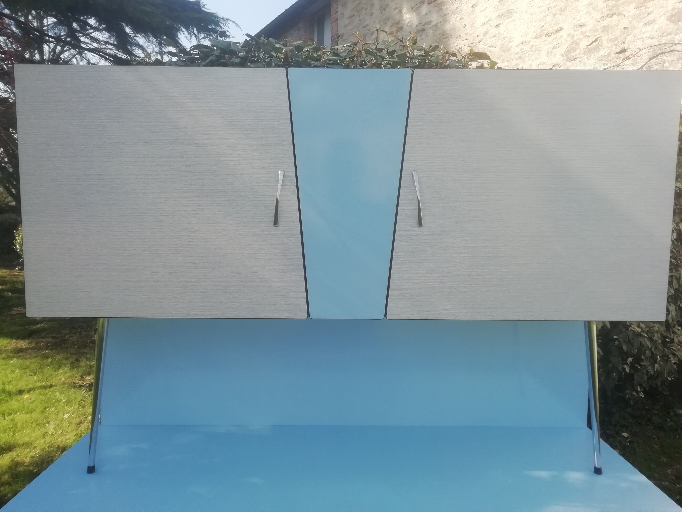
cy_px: 256
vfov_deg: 53.1
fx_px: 512
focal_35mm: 26
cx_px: 341
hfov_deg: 67.3
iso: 50
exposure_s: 1/549
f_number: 2.2
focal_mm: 3.46
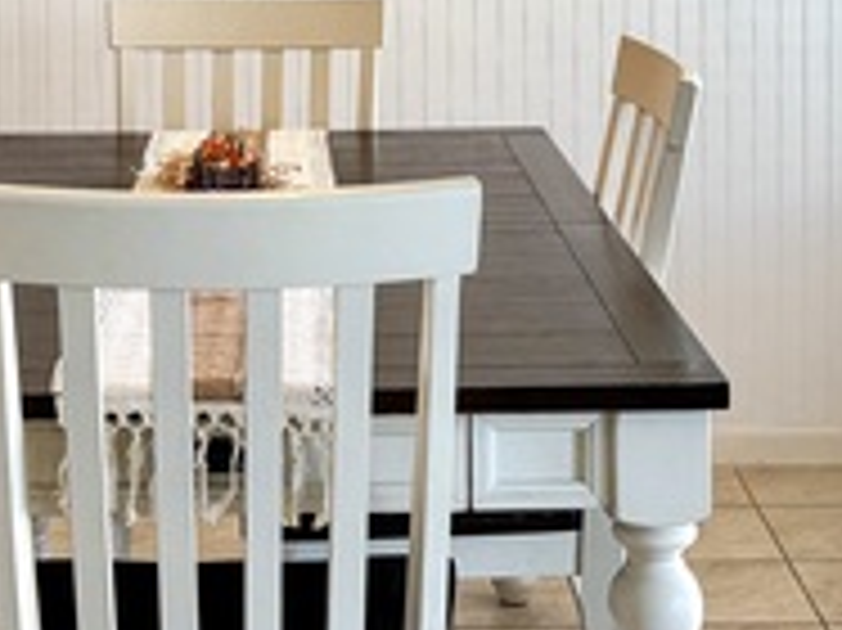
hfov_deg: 22.0
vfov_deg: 15.9
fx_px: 2163
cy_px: -122
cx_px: 347
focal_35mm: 89
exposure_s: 1/120
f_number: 1.6
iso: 125
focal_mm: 5.96
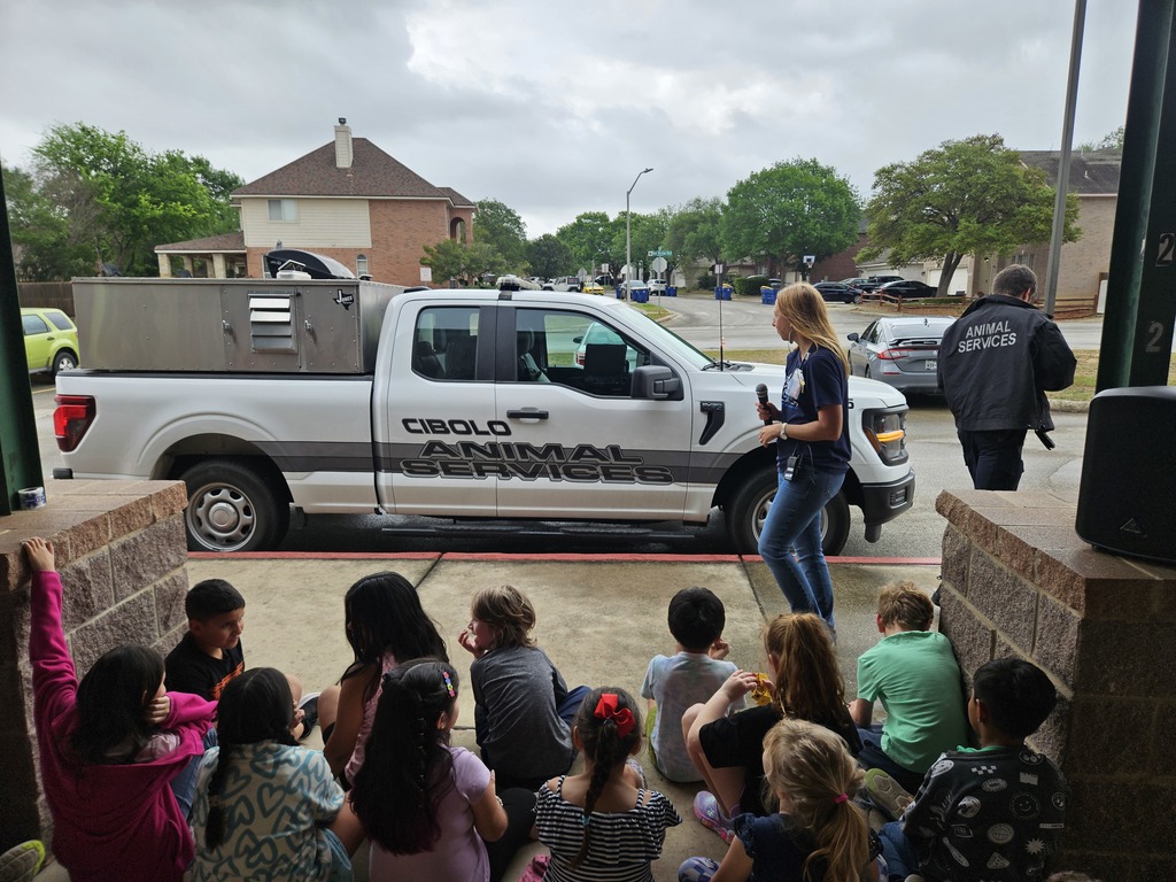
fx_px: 781
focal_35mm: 23
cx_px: 588
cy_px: 441
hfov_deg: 73.9
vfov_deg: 58.9
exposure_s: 1/621
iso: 25
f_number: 1.8
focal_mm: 5.4
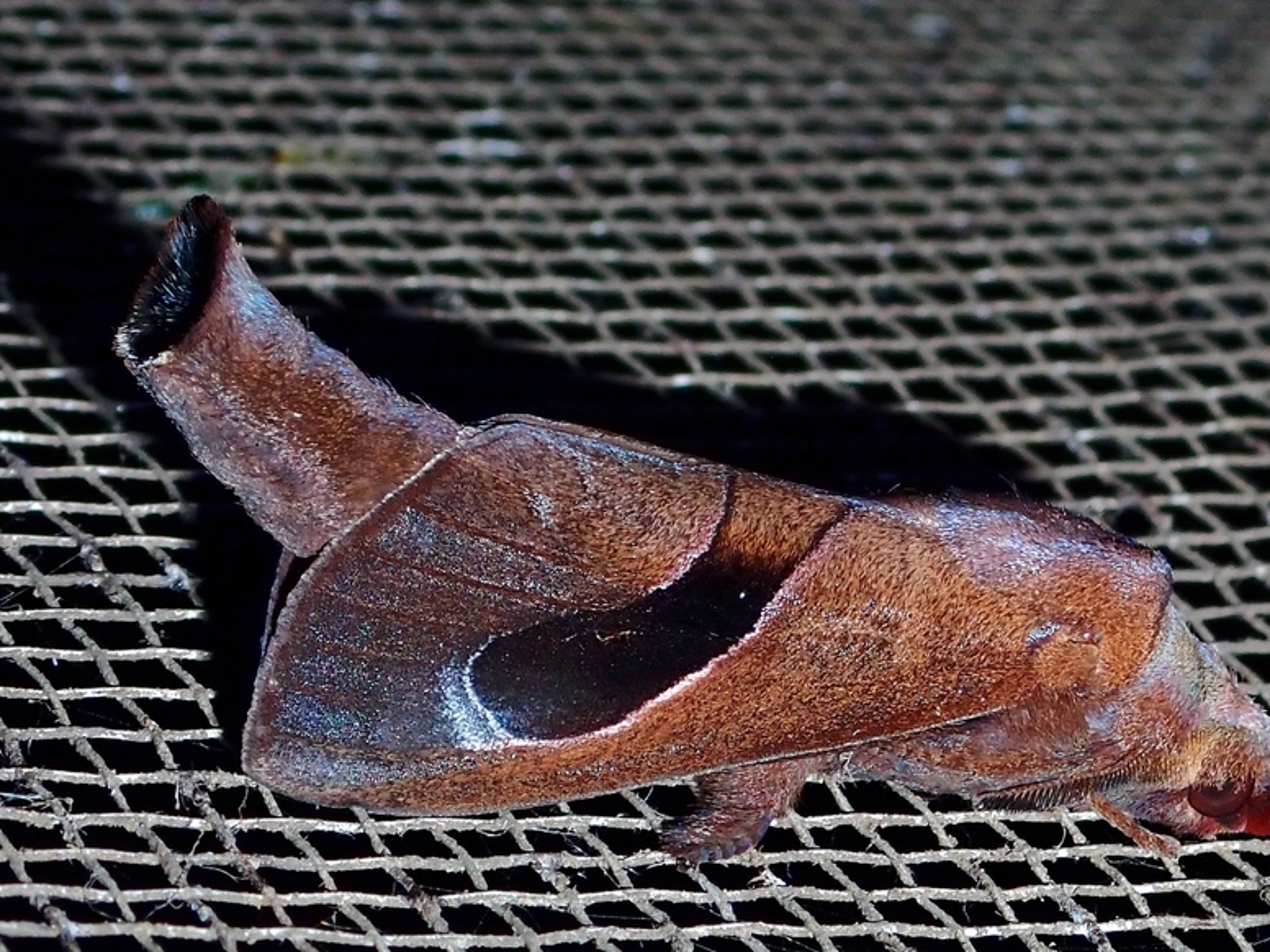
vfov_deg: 10.1
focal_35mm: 147
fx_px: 5393
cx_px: 905
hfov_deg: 13.4
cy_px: 541
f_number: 6.3
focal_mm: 18
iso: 200
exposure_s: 1/200
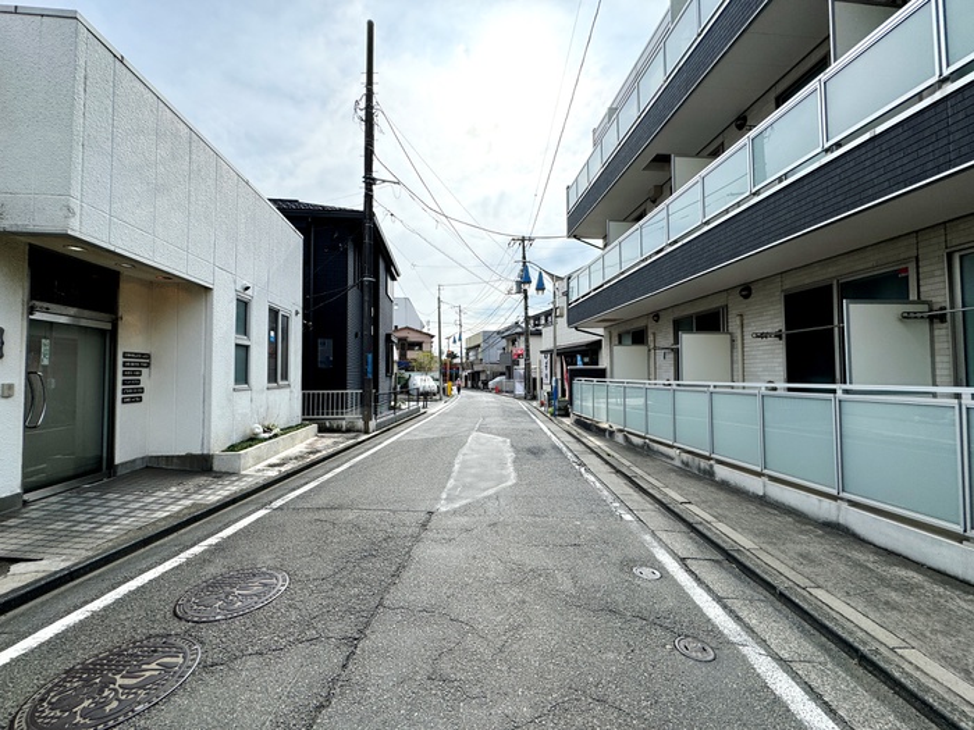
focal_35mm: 14
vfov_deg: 85.7
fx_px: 394
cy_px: 365
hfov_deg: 102.1
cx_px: 487
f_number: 2.2
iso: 50
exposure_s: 1/2273
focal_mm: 2.22
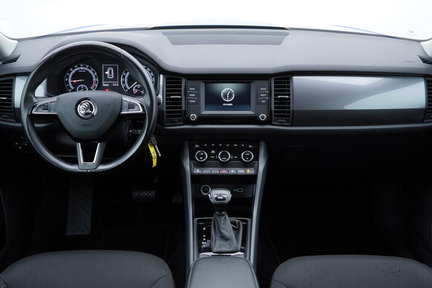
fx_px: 432
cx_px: 216
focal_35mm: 36
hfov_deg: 53.1
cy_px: 144
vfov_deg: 36.9
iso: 160
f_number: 2.8
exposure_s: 1/40
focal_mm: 24
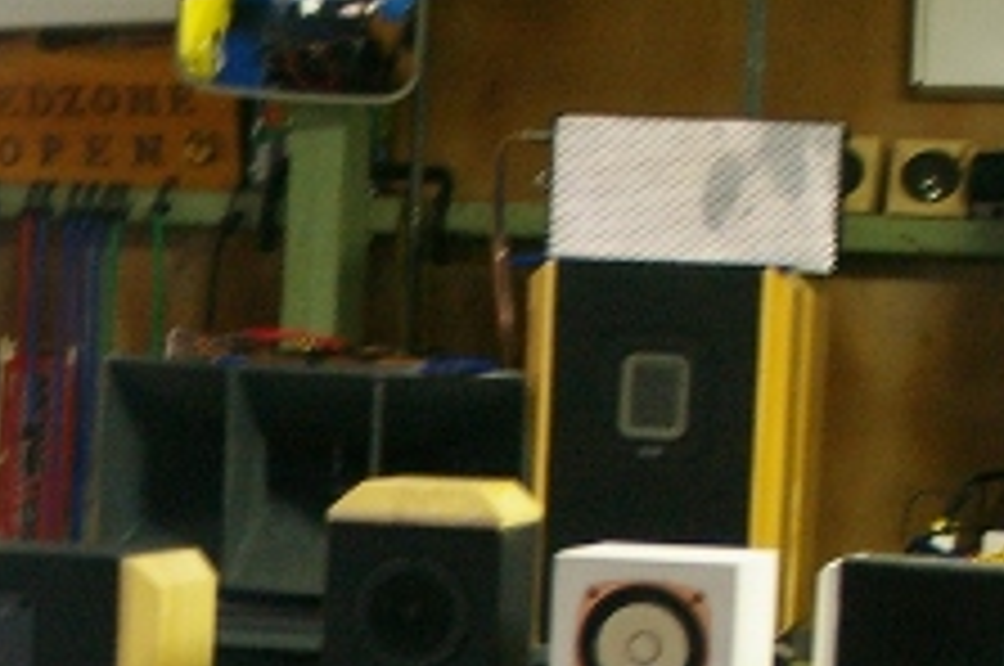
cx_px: -279
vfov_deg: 7.8
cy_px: 1040
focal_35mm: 172
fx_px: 4790
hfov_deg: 11.7
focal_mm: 32
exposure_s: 1/2
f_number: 4.5
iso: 400
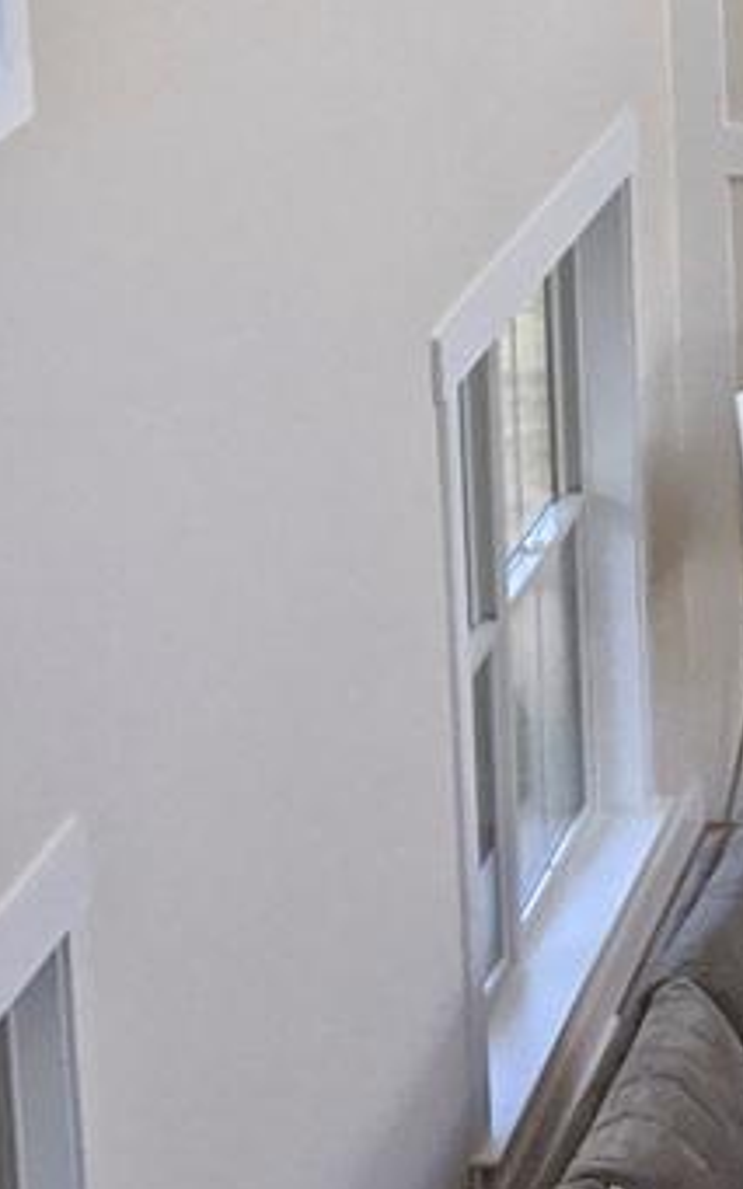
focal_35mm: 129
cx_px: 1437
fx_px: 4181
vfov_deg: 15.6
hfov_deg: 9.5
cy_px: -241
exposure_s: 1/1304
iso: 62
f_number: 1.8
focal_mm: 4.44
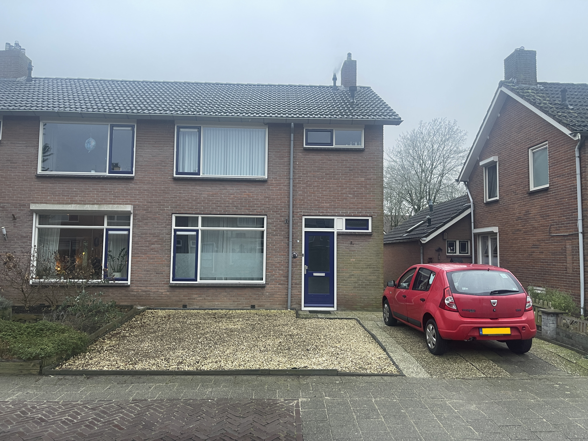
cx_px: 294
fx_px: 425
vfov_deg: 54.9
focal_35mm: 25
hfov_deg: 69.4
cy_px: 220
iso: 125
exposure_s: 1/85
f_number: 1.6
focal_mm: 5.1
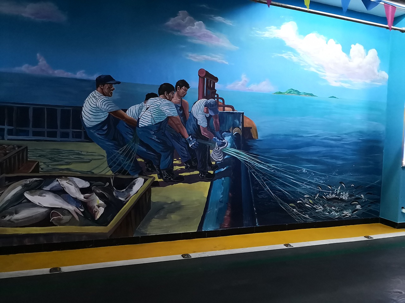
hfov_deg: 65.3
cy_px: 152
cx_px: 202
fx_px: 316
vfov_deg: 51.4
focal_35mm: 27
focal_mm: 3.95
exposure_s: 1/16.7
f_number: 1.6
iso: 800
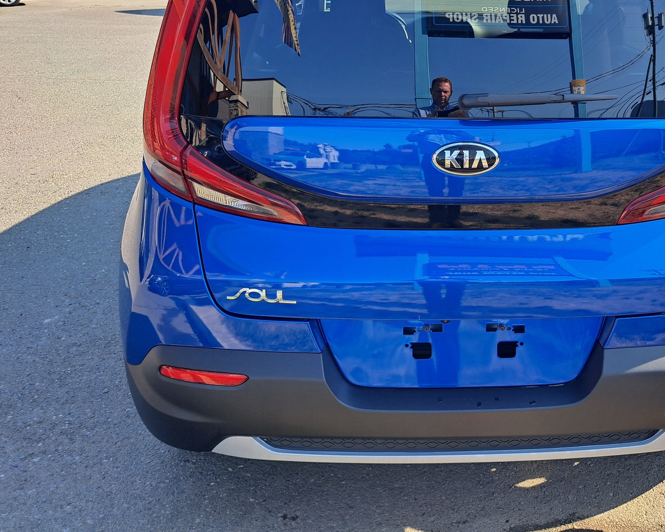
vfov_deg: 41.8
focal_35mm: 35
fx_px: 689
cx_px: 455
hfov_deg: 50.4
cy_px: 189
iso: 50
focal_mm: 5.23
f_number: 1.8
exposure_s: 1/431
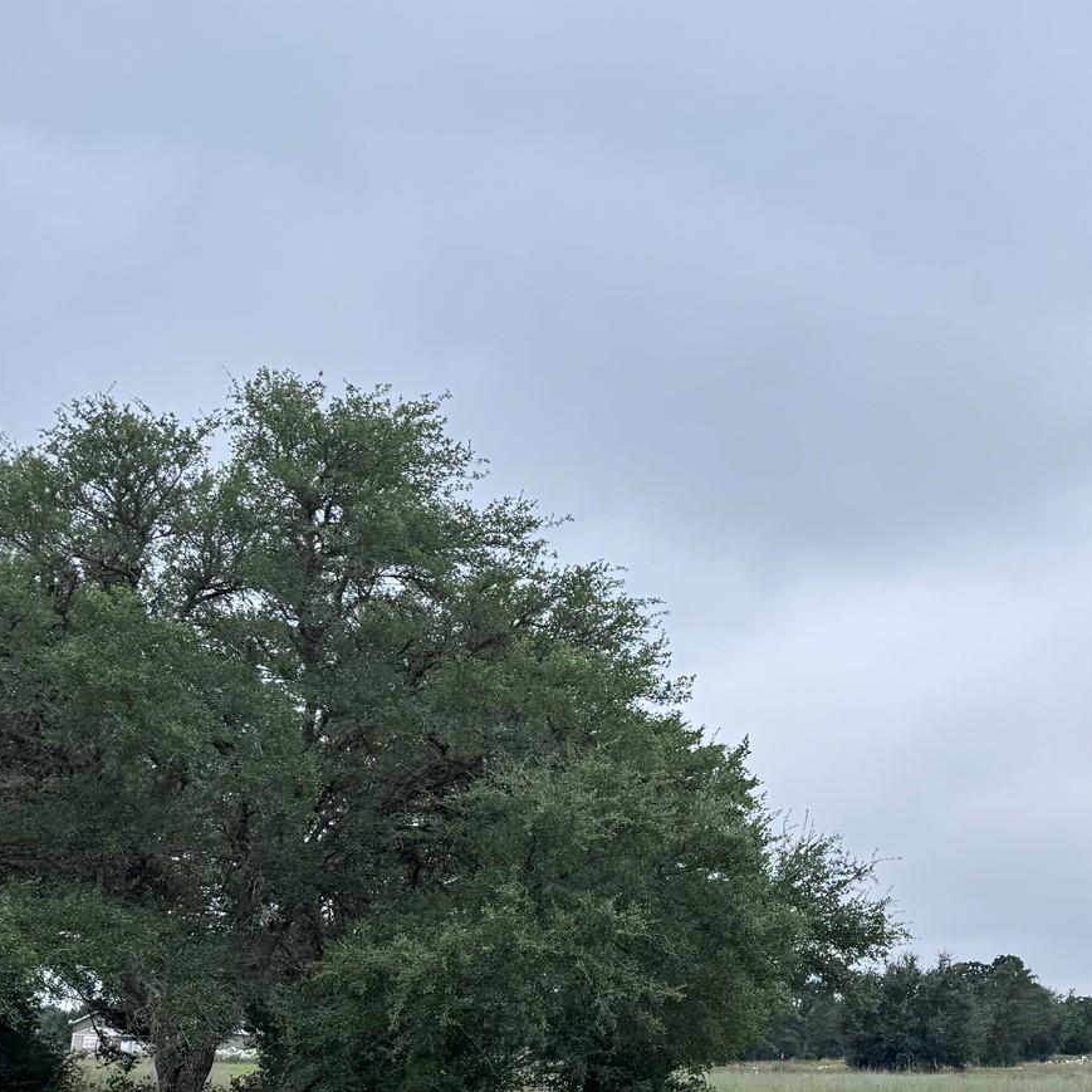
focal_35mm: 50
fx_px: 1785
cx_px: 1248
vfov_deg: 33.4
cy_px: 813
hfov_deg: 30.0
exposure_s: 1/1560
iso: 80
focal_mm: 6.76
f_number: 1.78
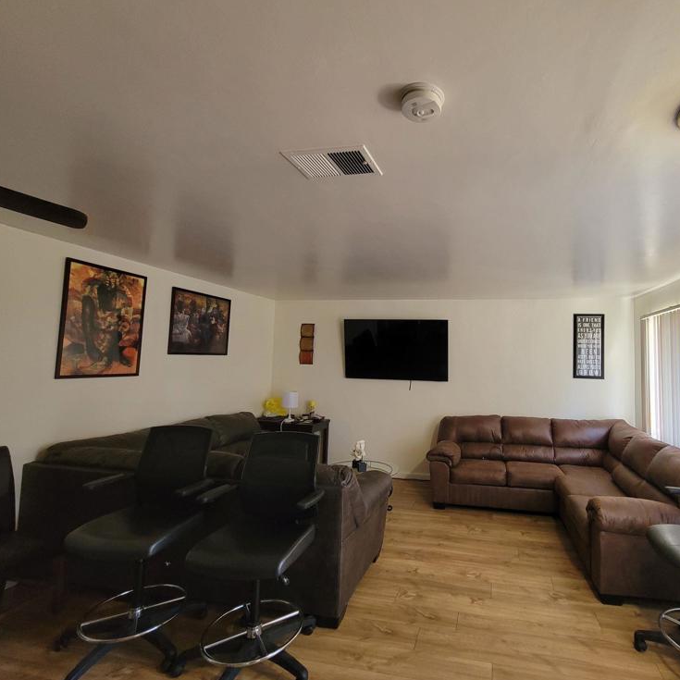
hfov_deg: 85.8
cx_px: 423
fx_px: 356
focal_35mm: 16
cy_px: 339
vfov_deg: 87.4
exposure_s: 1/60
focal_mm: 2.2
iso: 400
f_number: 2.2
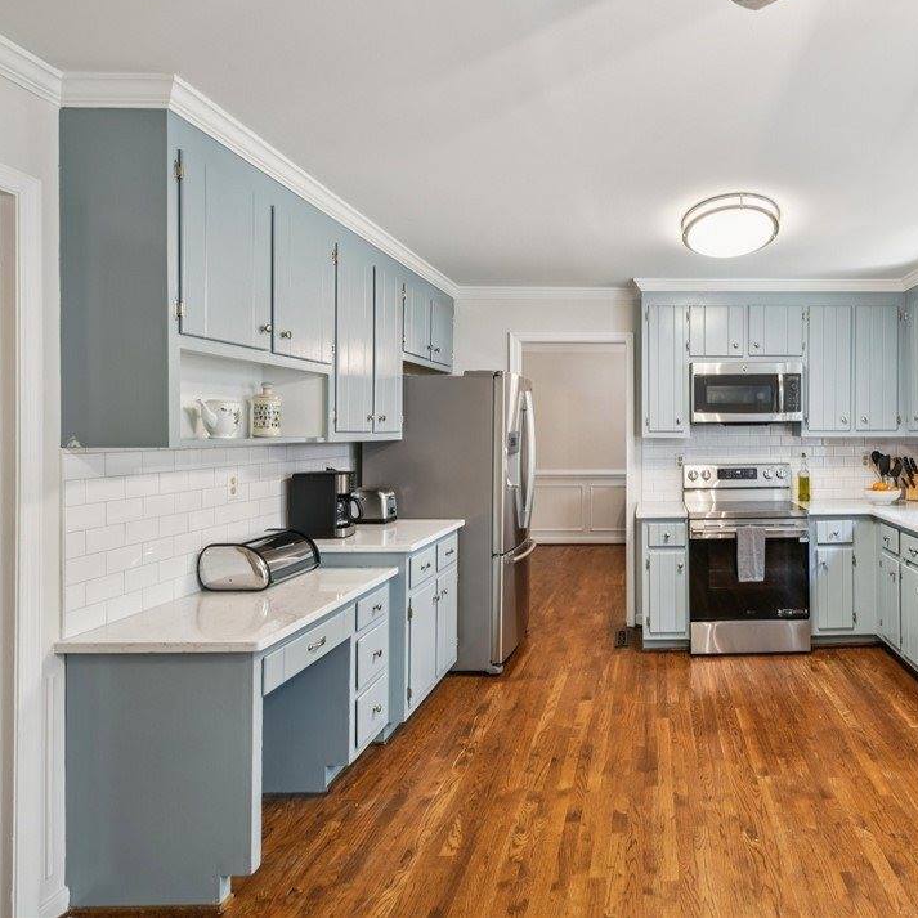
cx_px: 675
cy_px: 454
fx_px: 660
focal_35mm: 22
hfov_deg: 65.9
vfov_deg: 69.6
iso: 320
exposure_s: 1/5
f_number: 8
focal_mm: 17
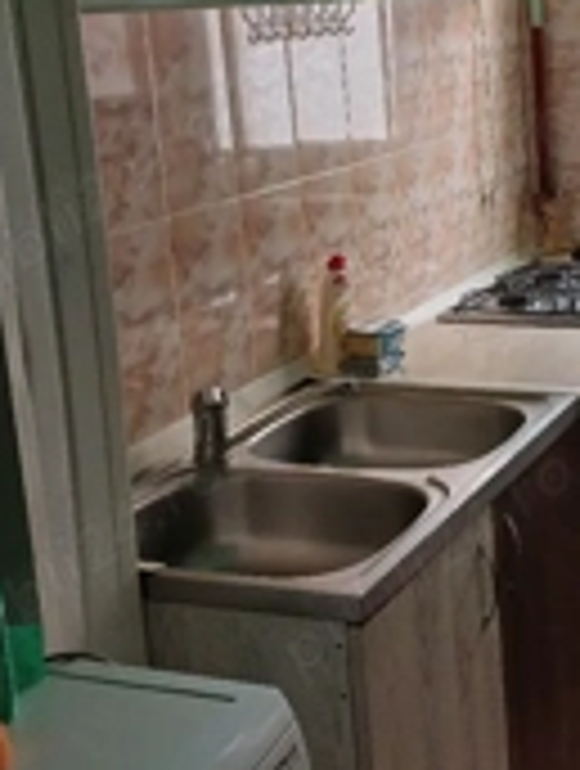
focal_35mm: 63
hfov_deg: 22.8
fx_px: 1402
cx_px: 517
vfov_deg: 30.5
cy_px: 266
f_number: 1.8
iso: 125
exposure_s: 1/50.3
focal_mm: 4
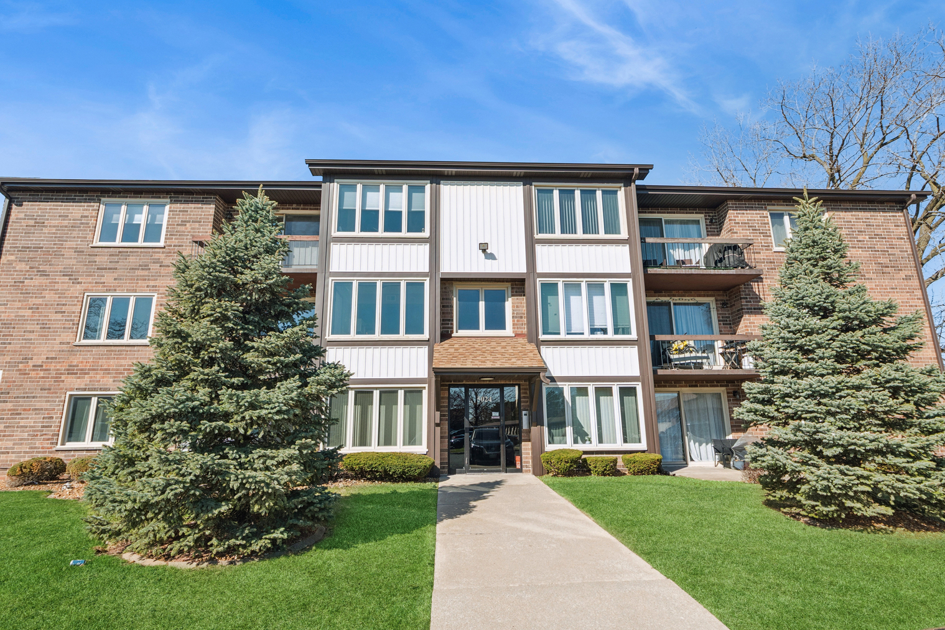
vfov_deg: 73.7
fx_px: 420
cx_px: 470
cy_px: 327
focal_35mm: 16
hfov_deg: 96.7
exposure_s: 1/250
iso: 250
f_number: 8
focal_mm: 10
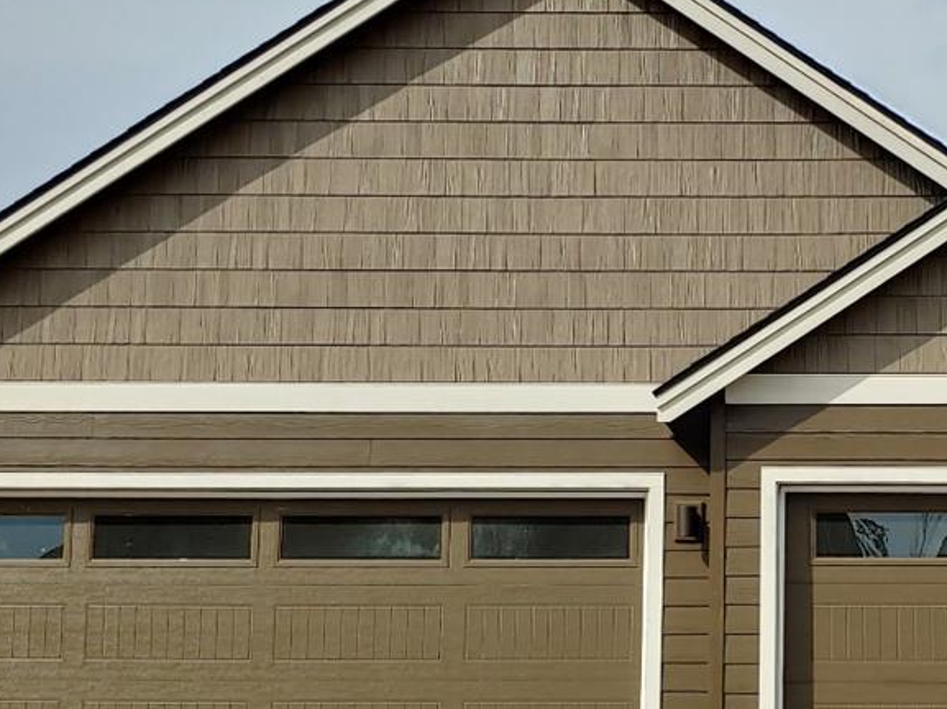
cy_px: 430
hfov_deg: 29.0
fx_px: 1777
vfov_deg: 22.5
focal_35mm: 65
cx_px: 788
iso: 50
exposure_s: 1/4545
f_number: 1.5
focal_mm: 4.23
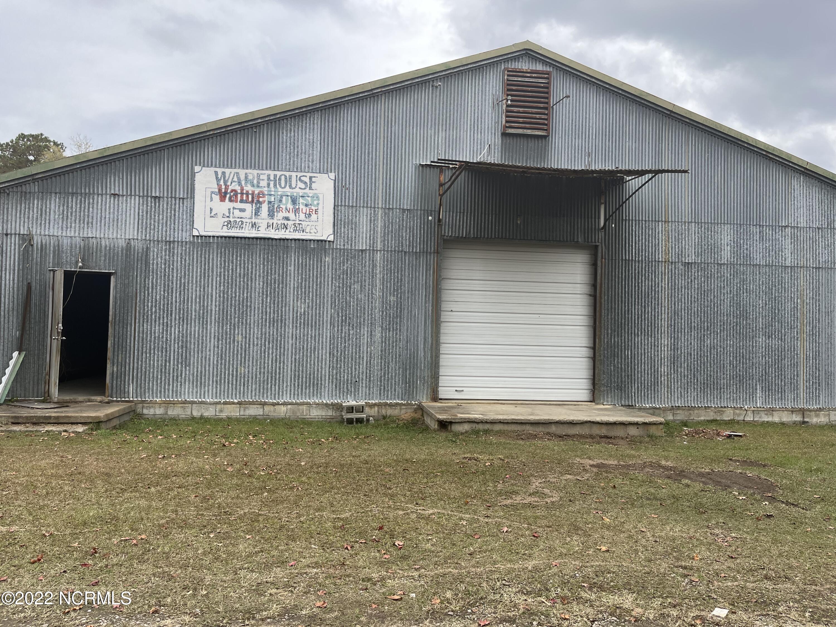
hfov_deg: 67.3
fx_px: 628
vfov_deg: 53.1
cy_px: 314
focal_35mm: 26
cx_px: 418
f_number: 1.6
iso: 50
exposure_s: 1/723
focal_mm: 5.1
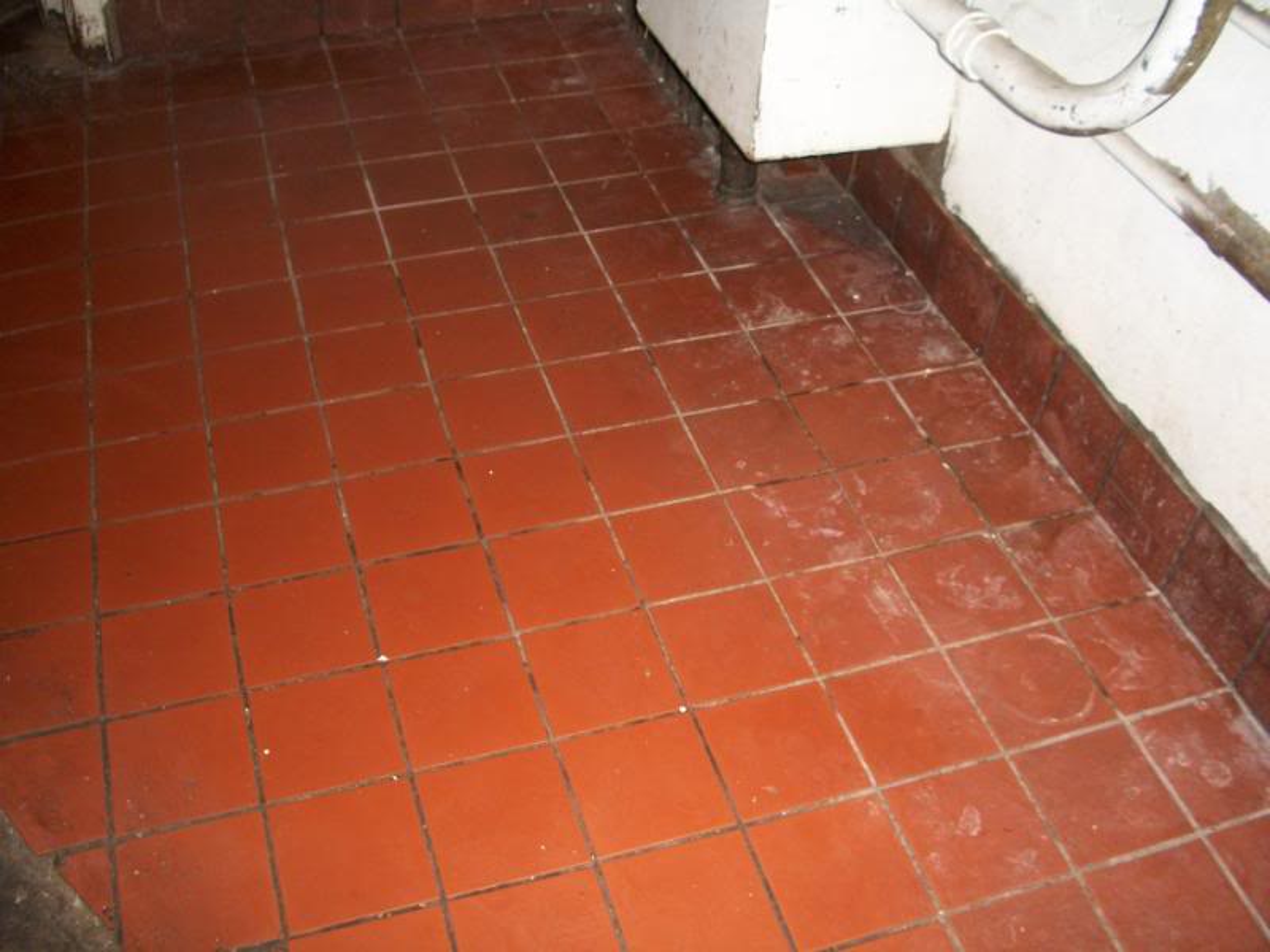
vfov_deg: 40.7
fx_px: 1284
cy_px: 476
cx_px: 635
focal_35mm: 35
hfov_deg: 52.6
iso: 160
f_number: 3.1
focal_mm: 6.3
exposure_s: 1/60
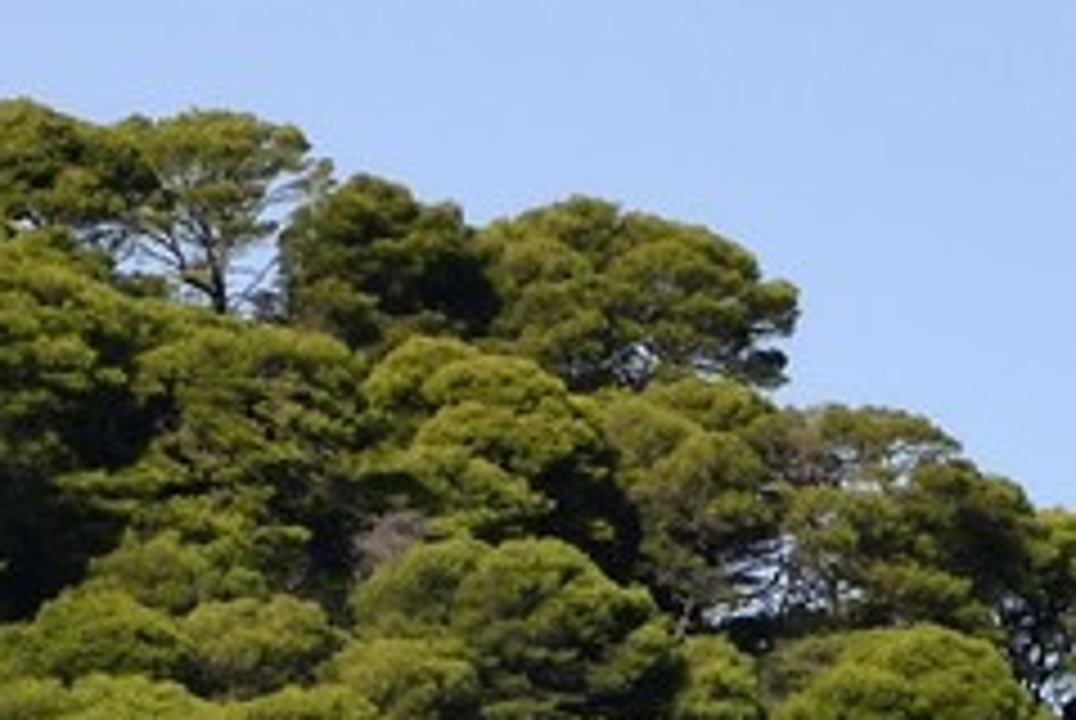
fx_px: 40010
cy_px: 2230
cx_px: 3151
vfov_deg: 1.0
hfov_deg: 1.5
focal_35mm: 1337
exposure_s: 1/250
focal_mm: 200
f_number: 11
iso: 200
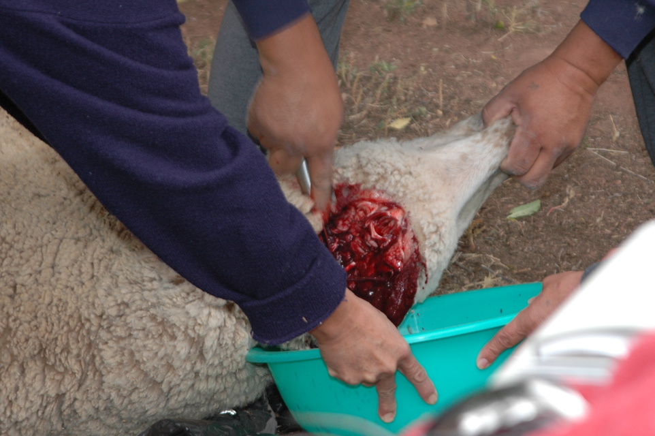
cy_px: 218
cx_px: 328
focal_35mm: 180
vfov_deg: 7.6
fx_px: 3273
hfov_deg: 11.4
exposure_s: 1/80
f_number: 6
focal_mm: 120
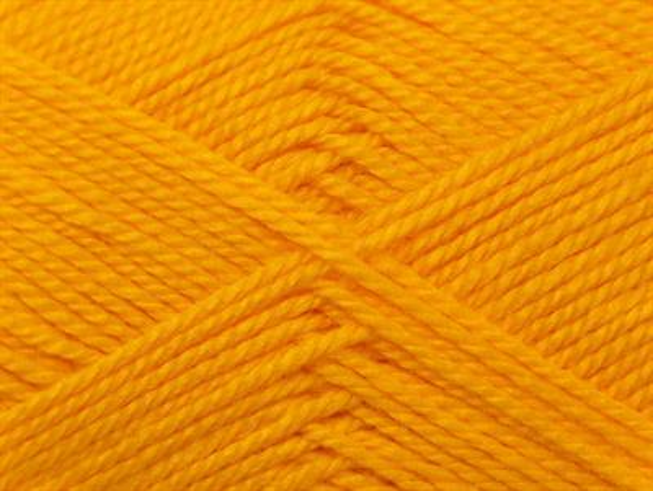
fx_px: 2191
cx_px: 326
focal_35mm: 116
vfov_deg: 12.8
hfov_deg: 17.0
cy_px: 246
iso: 200
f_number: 3
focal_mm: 23.76
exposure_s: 1/35.6
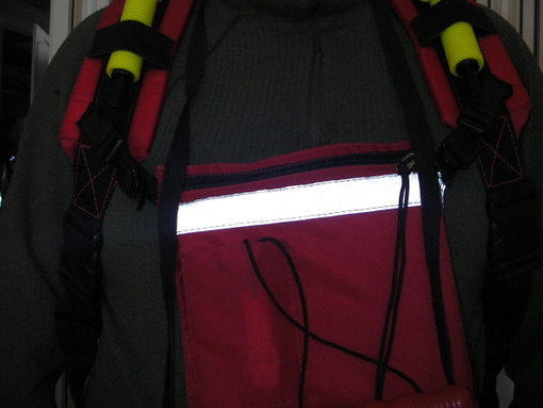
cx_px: 268
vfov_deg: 35.2
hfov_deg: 45.8
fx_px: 643
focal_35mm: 41
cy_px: 190
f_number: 3.3
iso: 100
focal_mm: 6.3
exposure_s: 1/30
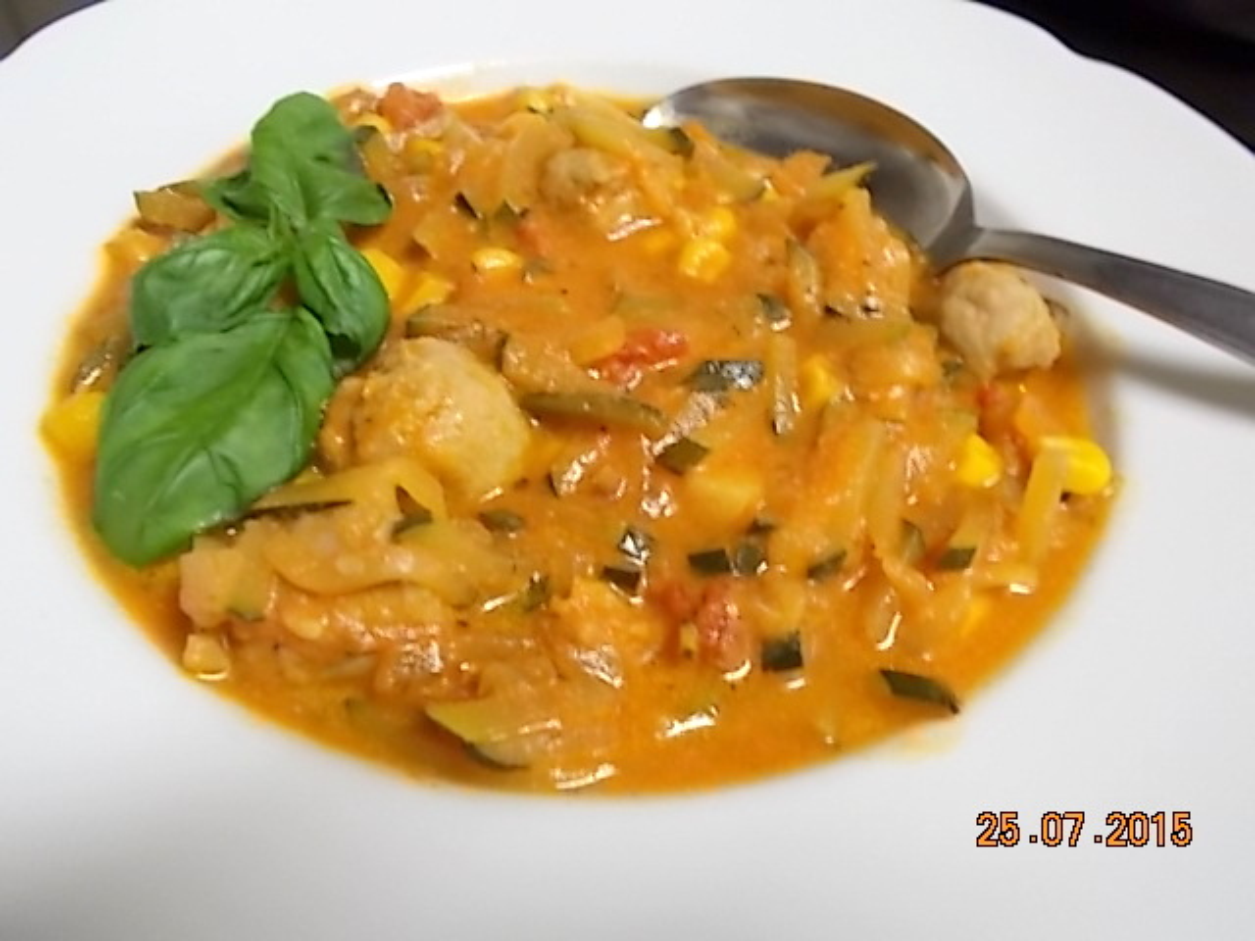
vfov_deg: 46.8
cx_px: 628
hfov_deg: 60.0
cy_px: 470
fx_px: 1088
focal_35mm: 30
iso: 200
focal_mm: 5.3
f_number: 3.4
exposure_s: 1/6
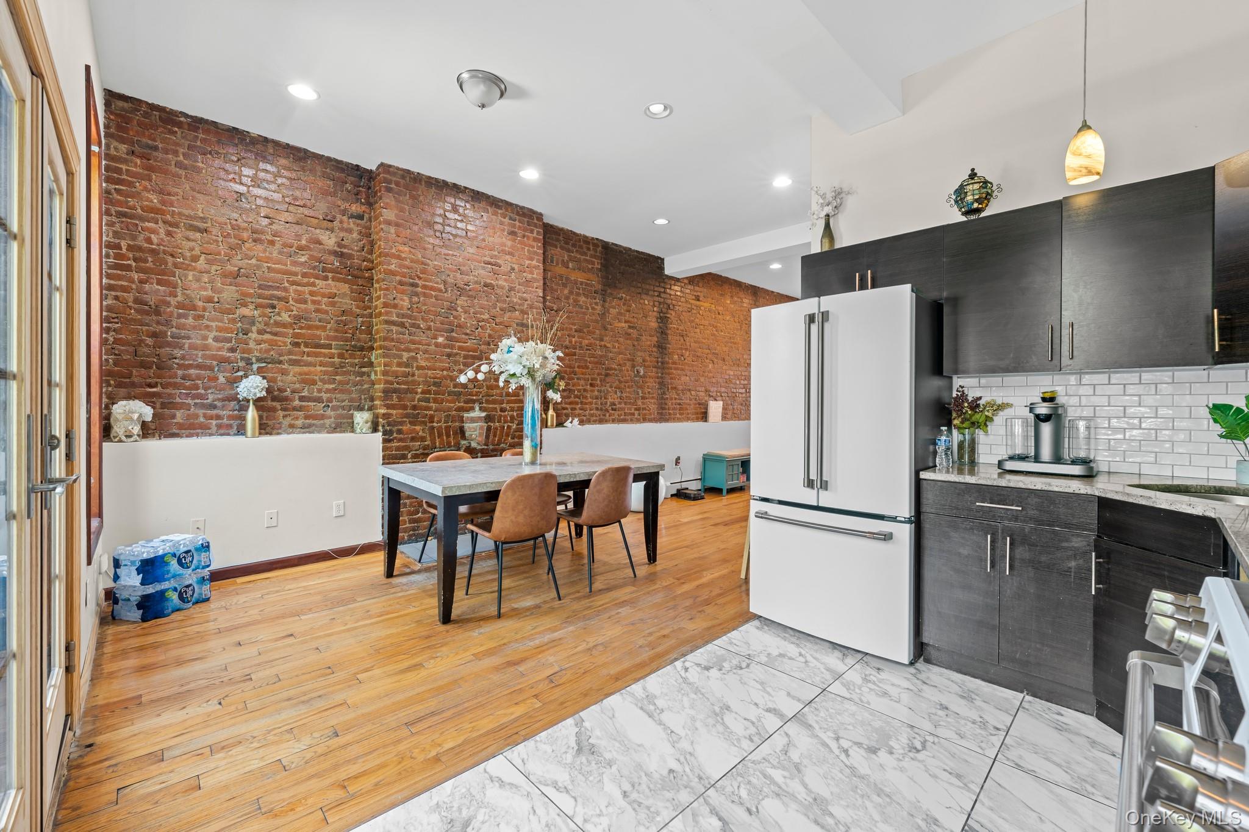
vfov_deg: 81.2
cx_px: 624
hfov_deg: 104.3
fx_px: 486
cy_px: 416
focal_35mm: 14
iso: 200
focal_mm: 14
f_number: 10
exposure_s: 1.3
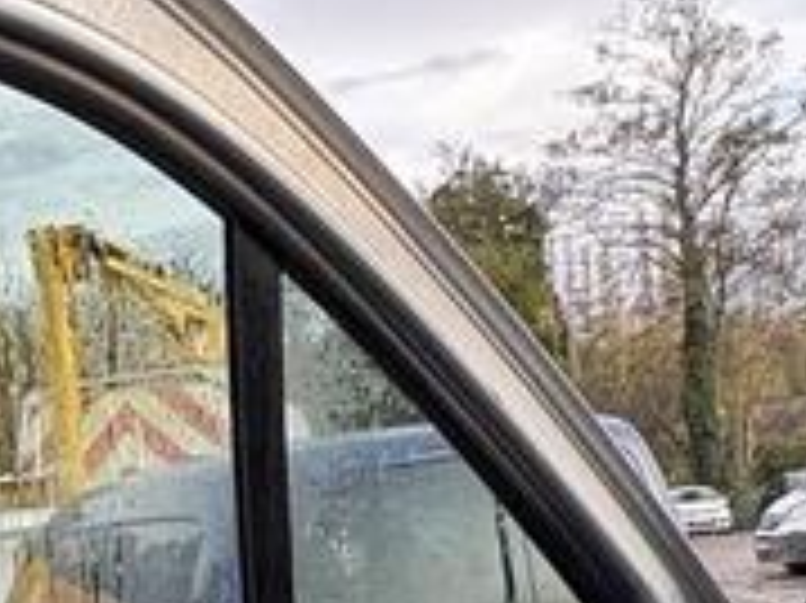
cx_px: 63
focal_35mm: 70
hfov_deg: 26.7
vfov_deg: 18.5
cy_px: 918
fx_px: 1629
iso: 40
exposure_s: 1/99
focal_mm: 2.22
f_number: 2.2
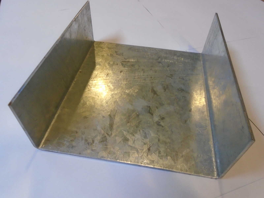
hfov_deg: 67.3
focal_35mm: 26
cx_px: 132
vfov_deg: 53.1
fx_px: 198
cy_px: 99
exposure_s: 1/30
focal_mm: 4.6
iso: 400
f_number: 3.2
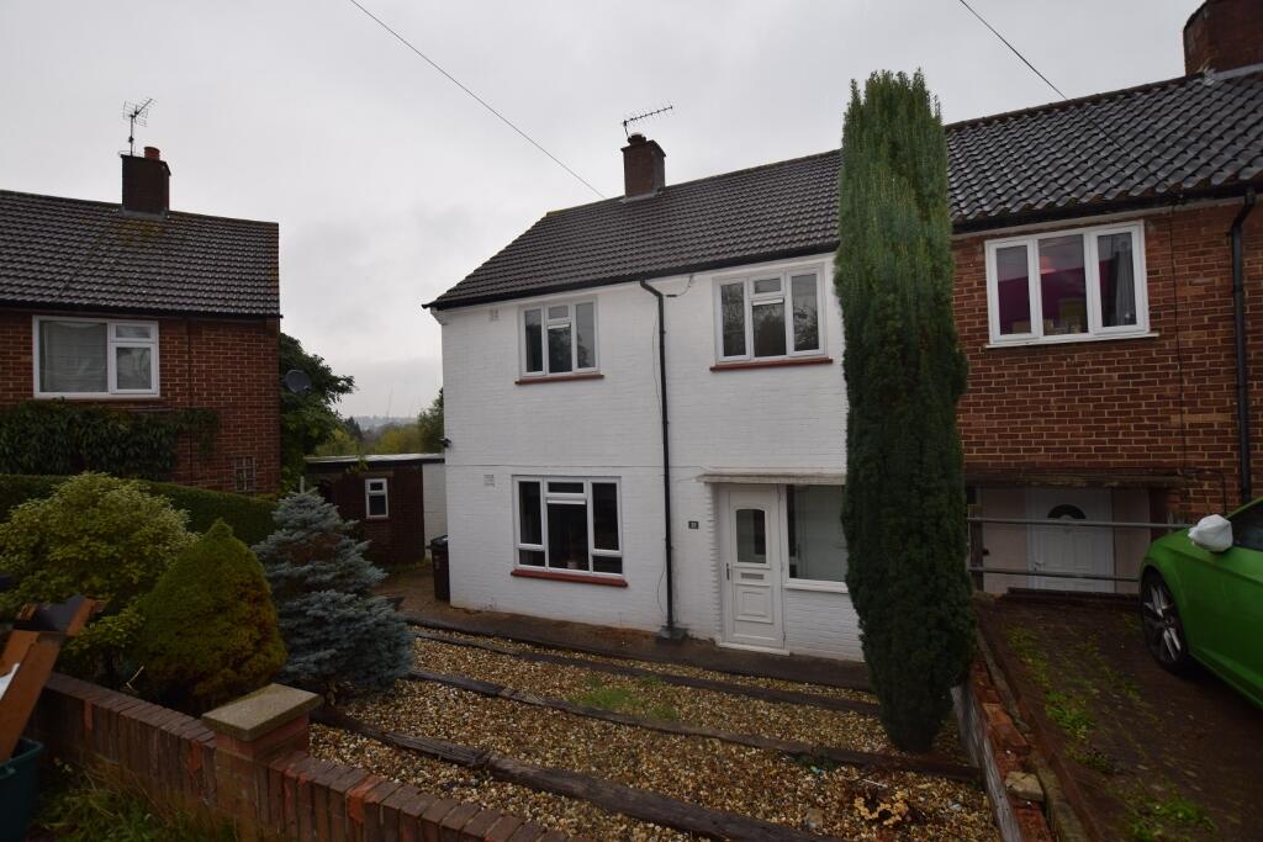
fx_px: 526
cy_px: 421
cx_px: 632
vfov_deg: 77.3
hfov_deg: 100.4
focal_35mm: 15
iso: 250
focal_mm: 10
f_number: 5.6
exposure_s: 1/125
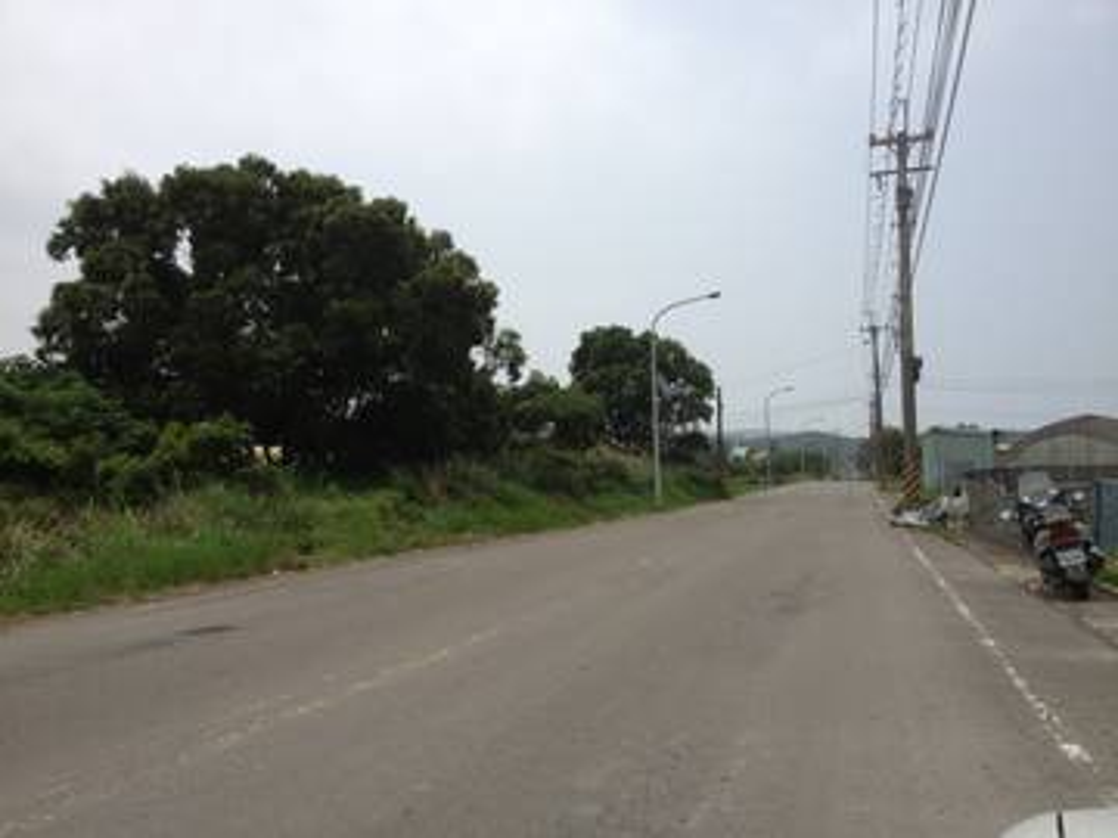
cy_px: 419
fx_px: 1130
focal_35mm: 35
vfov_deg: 40.7
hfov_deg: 52.6
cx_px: 559
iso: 50
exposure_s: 1/2404
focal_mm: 4.28
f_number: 2.4
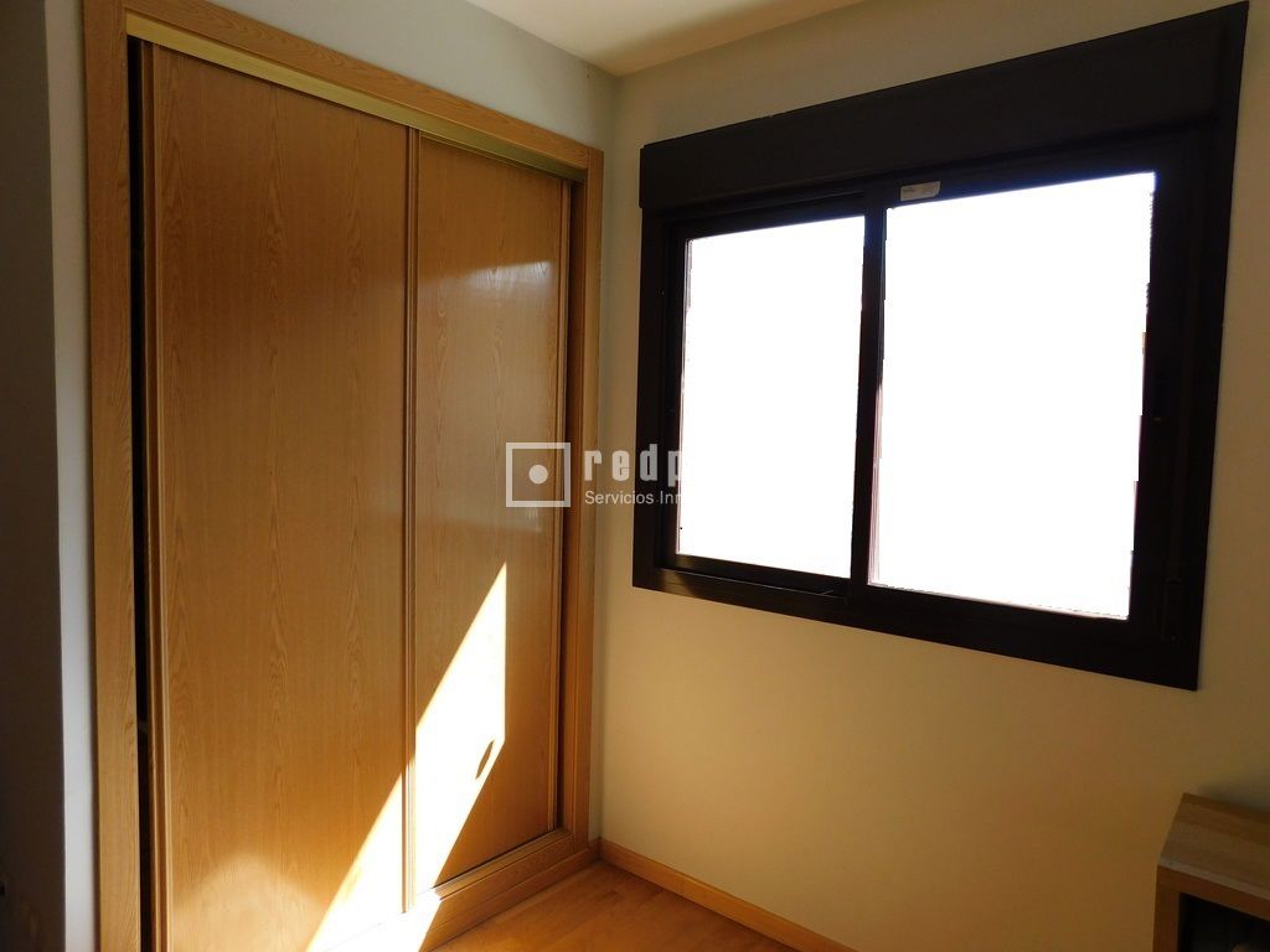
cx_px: 635
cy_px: 476
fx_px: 844
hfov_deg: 73.9
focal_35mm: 23
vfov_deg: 58.9
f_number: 3
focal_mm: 4
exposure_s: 1/200
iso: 125
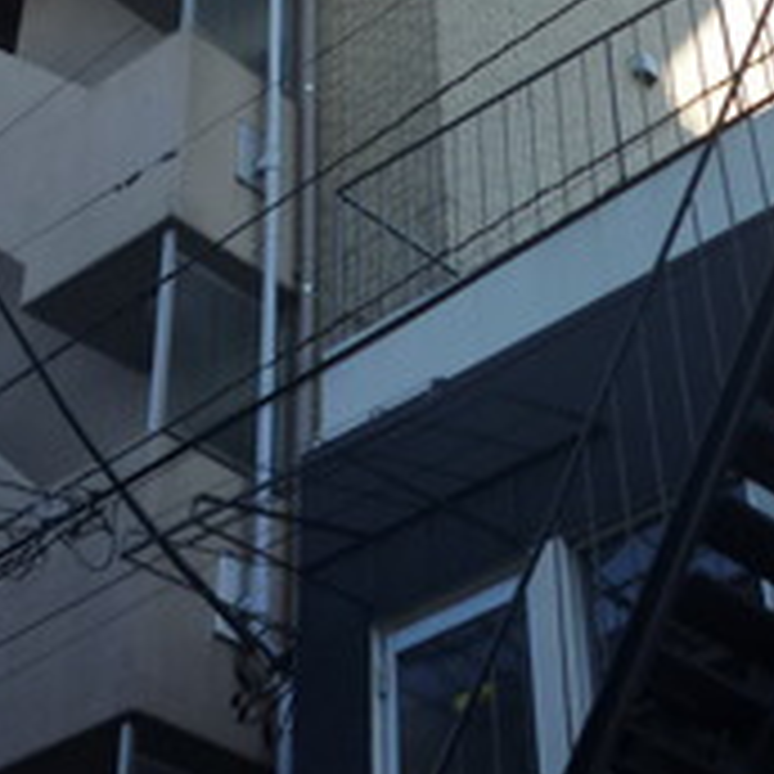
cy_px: -202
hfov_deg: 22.5
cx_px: 428
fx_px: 1948
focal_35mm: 77
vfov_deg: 20.7
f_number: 2.8
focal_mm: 4.4
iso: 125
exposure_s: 1/400
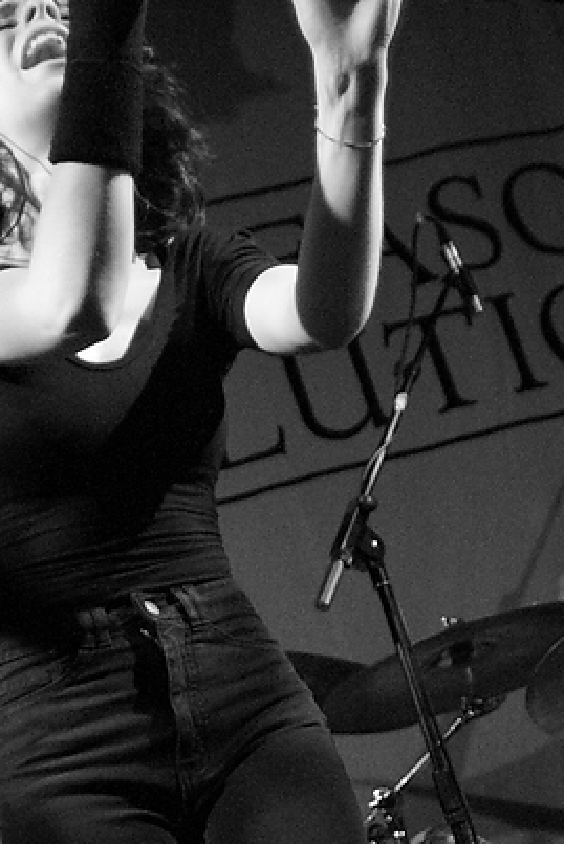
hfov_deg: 20.1
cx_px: 124
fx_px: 1573
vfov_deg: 28.6
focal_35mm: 67
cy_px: 796
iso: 800
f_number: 2
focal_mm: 20
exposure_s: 1/60
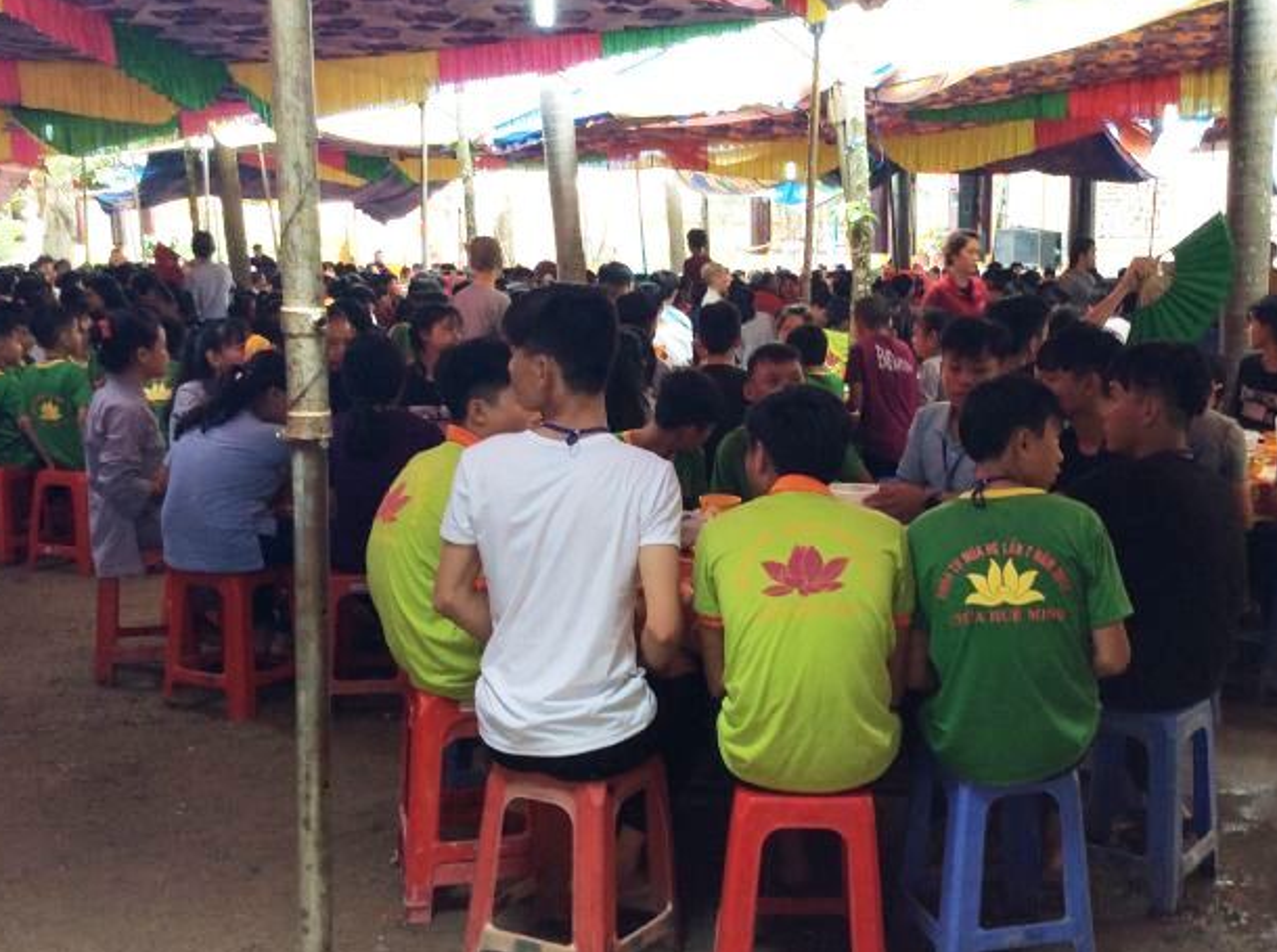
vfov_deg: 34.2
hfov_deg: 44.5
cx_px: 808
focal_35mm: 42
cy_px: 518
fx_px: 1546
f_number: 2.4
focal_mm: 3.3
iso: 40
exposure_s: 1/33
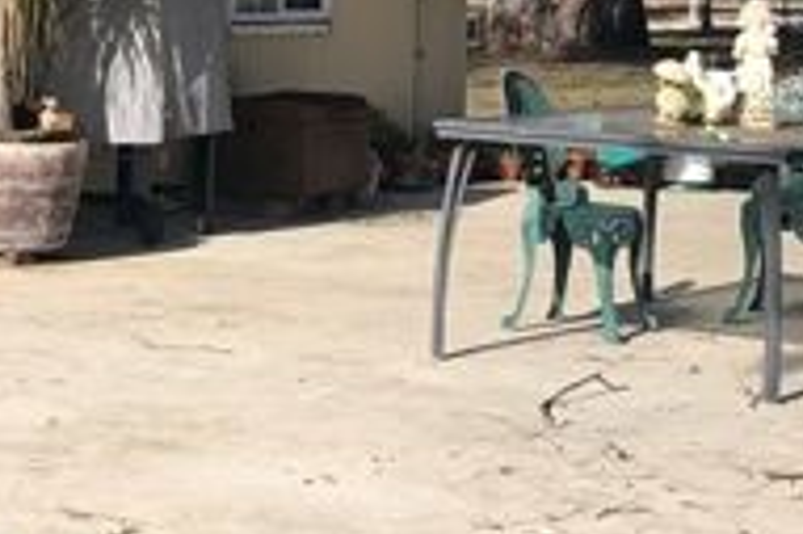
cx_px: 172
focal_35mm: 113
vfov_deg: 11.7
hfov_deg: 18.0
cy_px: -204
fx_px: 2518
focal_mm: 3.99
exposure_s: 1/1412
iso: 20
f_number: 1.8
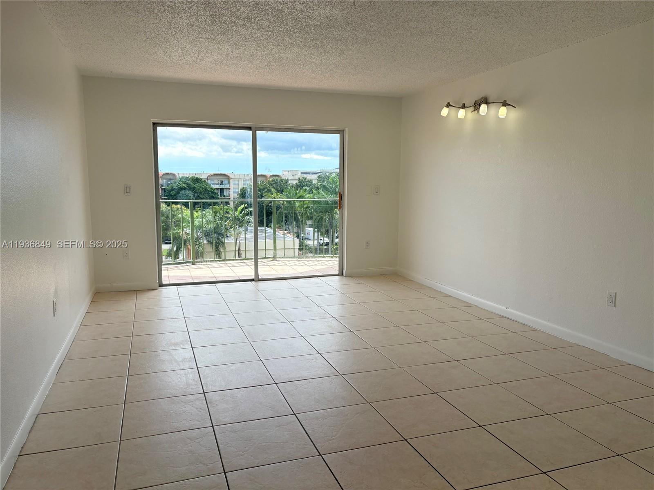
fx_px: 491
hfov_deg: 67.3
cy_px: 245
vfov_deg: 53.1
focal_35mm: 26
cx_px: 327
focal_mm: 5.96
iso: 50
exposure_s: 1/1517
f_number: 1.6
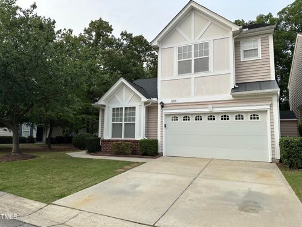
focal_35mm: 24
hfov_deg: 71.6
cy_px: 114
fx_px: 209
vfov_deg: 56.8
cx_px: 151
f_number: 1.78
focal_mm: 6.86
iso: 80
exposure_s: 1/1613
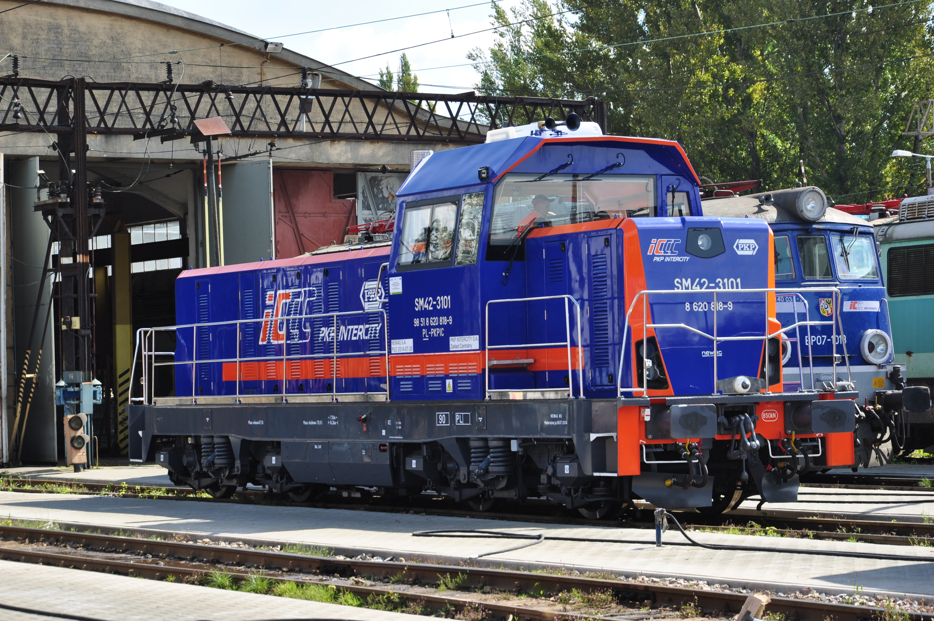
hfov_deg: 19.5
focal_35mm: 105
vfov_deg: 13.0
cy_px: 310
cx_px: 467
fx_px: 2721
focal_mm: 70
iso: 200
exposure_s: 1/200
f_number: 10
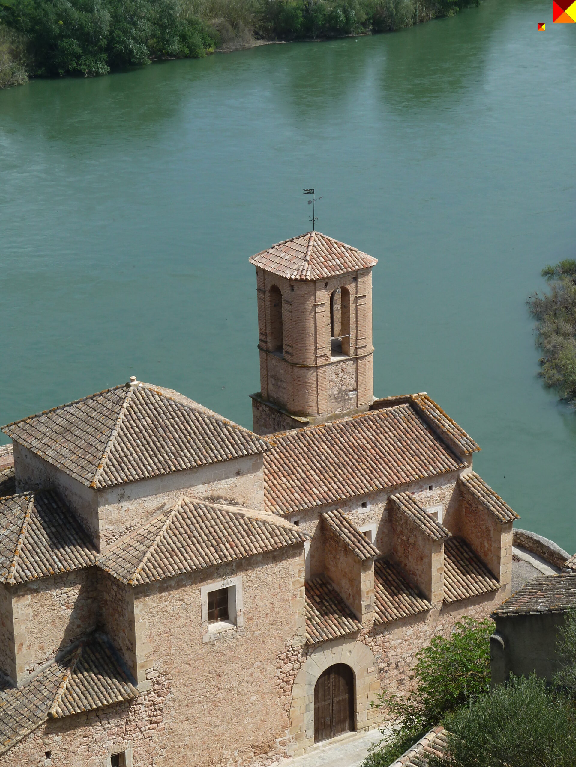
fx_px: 2307
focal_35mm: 104
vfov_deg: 18.9
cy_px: 384
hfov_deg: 14.2
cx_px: 288
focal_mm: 17
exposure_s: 1/500
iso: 80
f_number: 4.3
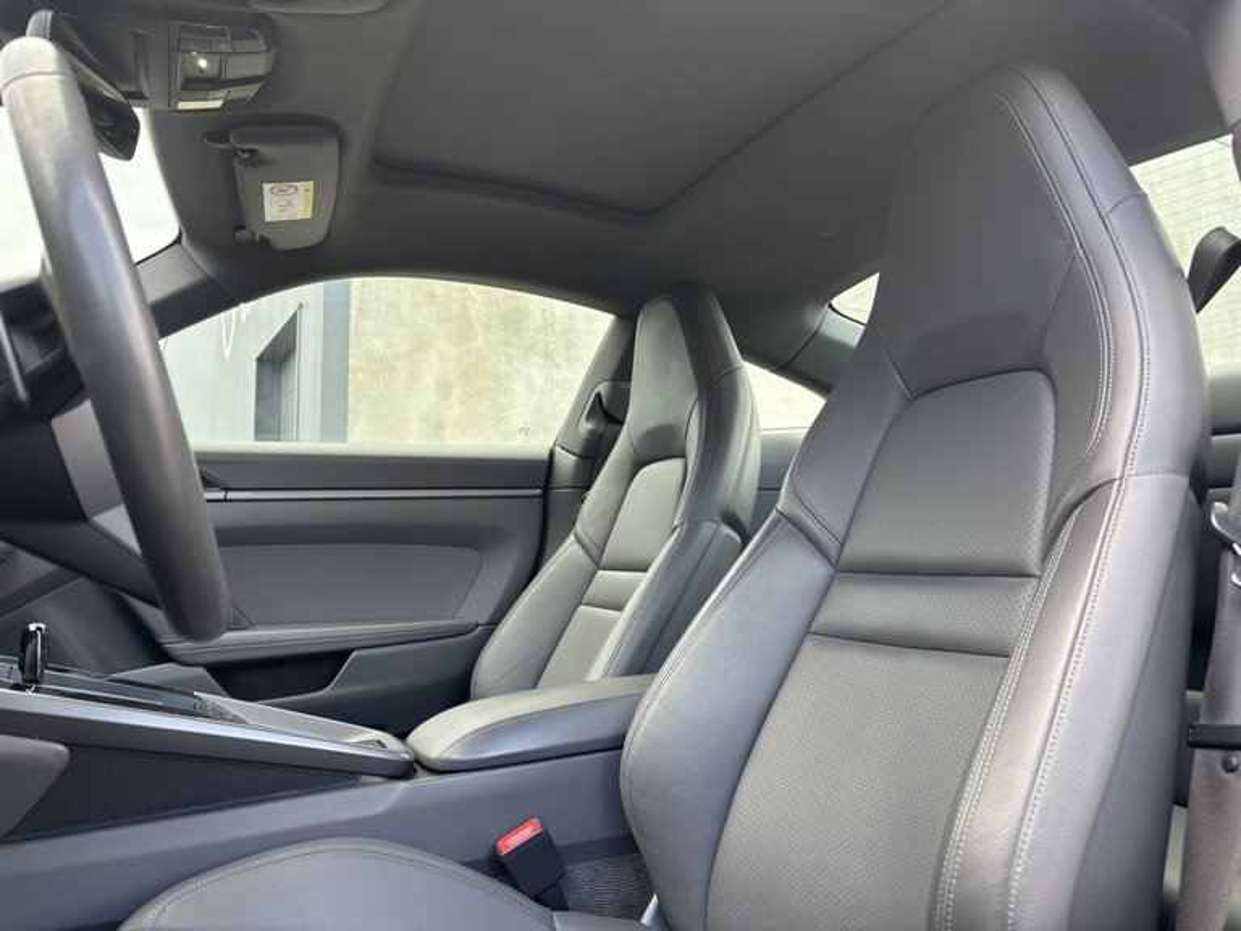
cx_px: 620
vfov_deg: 53.1
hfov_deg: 67.3
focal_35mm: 26
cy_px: 466
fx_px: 932
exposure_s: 1/121
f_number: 1.6
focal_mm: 5.96
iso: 50
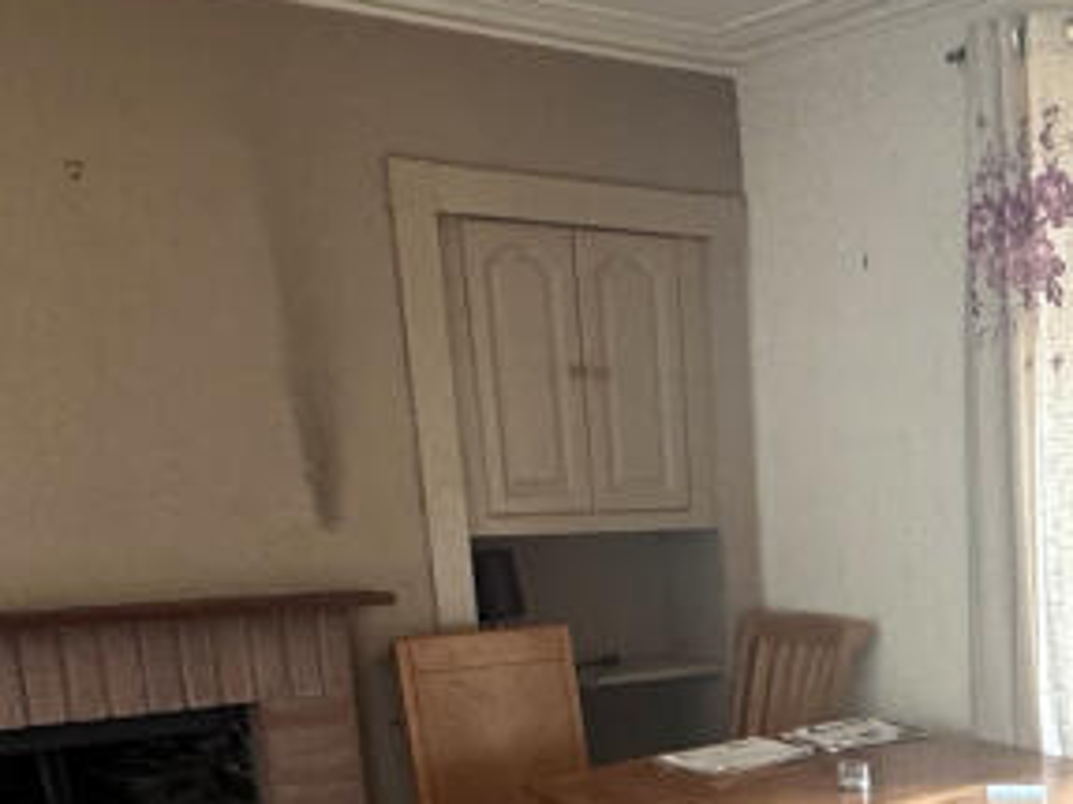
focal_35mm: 50
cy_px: 875
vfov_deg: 26.8
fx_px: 1549
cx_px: 1017
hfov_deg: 35.4
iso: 320
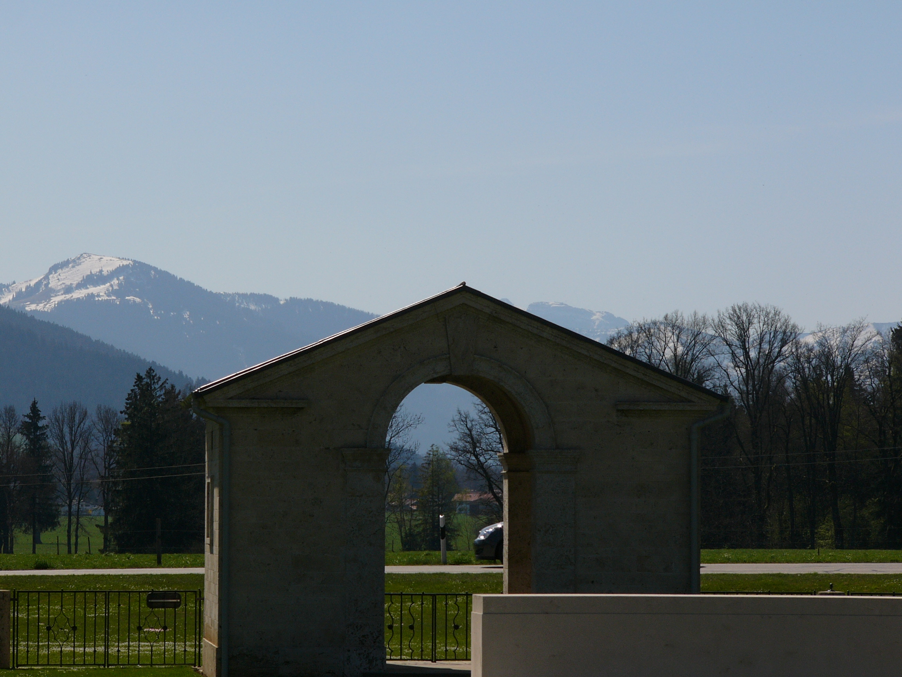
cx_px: 451
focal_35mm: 153
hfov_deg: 12.9
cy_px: 338
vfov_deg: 9.7
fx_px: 3987
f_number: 5.6
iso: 50
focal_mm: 25.5
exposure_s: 1/800
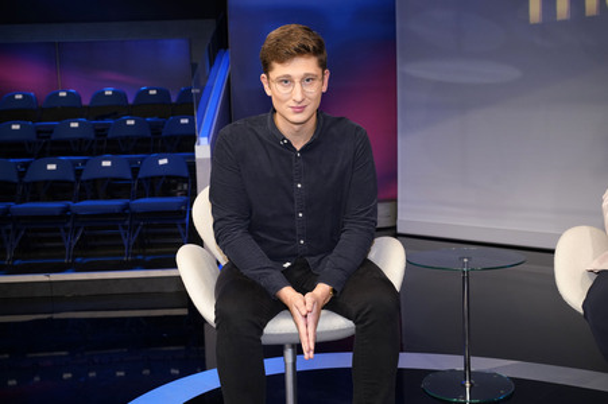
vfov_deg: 33.4
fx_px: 675
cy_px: 202
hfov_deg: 48.5
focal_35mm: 40
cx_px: 304
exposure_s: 1/125
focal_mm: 40
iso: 2000
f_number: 5.6
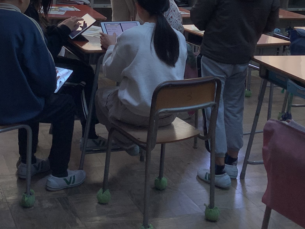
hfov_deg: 29.6
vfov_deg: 22.0
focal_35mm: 65
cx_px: 103
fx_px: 573
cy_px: 17
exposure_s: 1/100
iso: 50
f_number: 2.4
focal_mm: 3.3
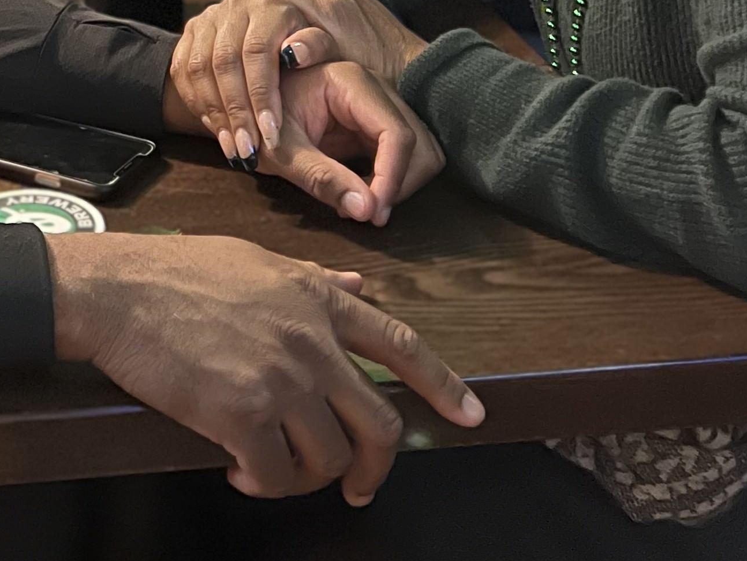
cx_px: -41
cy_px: -276
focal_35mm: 81
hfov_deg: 22.9
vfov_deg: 16.6
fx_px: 1748
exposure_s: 1/24
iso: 1250
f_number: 1.5
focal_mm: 5.7
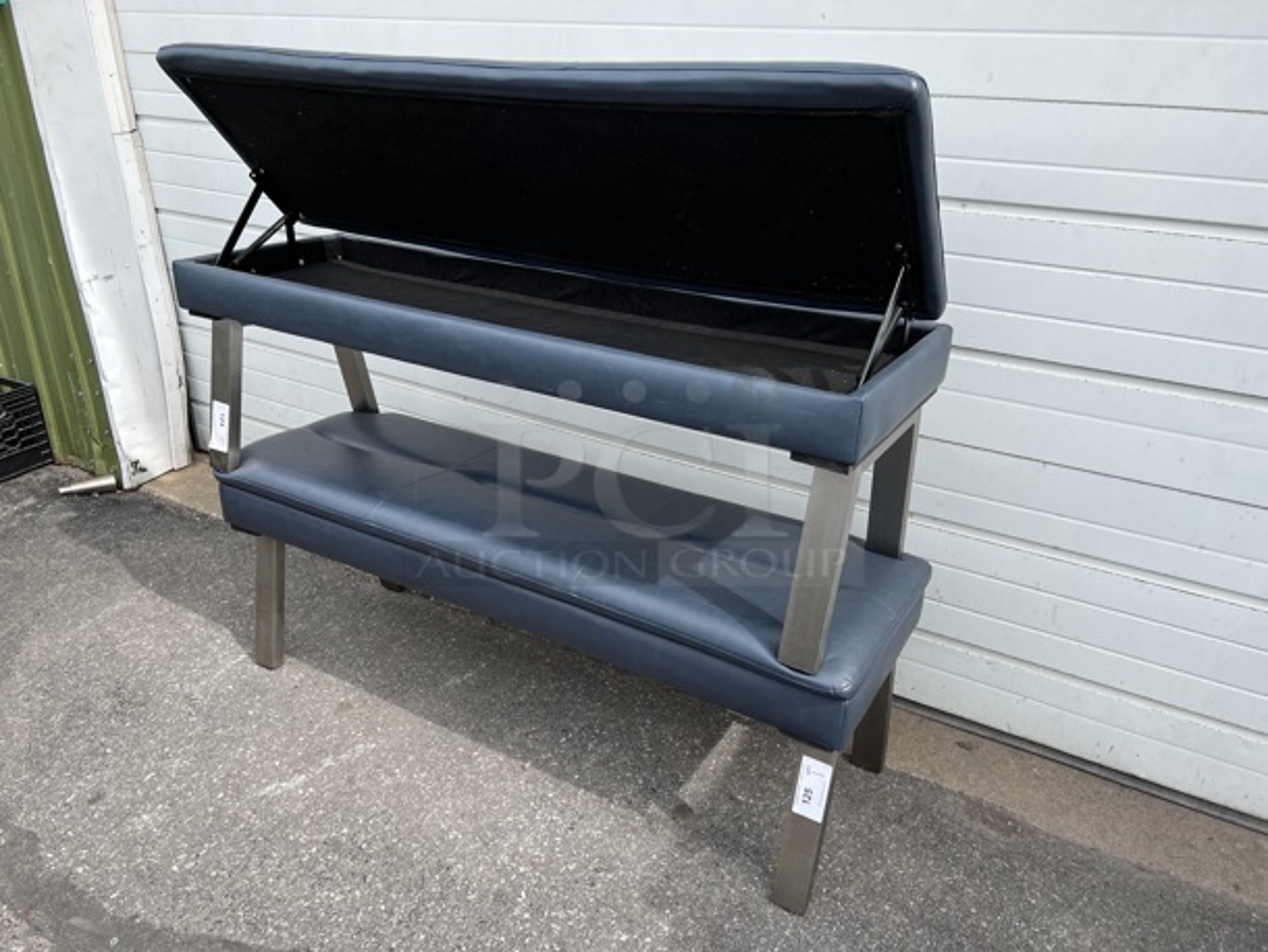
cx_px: 634
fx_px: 953
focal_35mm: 26
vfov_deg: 53.1
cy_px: 476
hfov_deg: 67.3
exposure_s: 1/1311
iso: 50
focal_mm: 5.7
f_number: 1.5
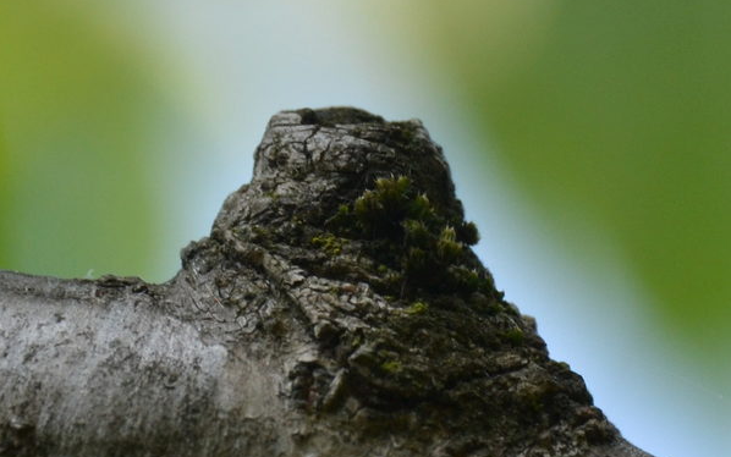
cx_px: 366
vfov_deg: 3.4
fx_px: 7652
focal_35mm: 384
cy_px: 240
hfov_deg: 5.5
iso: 400
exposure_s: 1/200
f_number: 11
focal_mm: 250
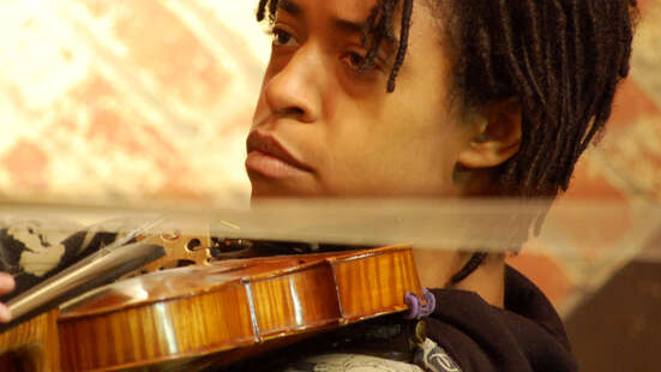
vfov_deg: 2.7
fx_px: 7993
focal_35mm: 456
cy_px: 163
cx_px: 211
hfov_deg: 4.7
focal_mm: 200
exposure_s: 1/13
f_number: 5.6
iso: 1600
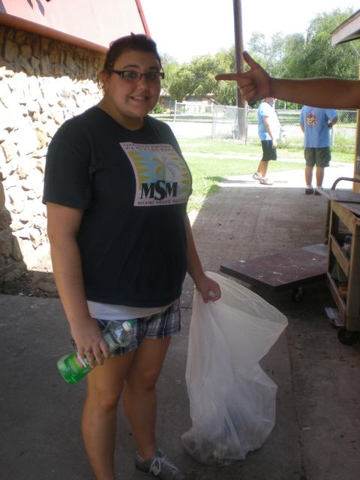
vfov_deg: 49.0
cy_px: 240
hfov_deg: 37.7
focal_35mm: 38
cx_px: 180
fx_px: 527
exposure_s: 1/182
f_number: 3.1
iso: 64
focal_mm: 6.3
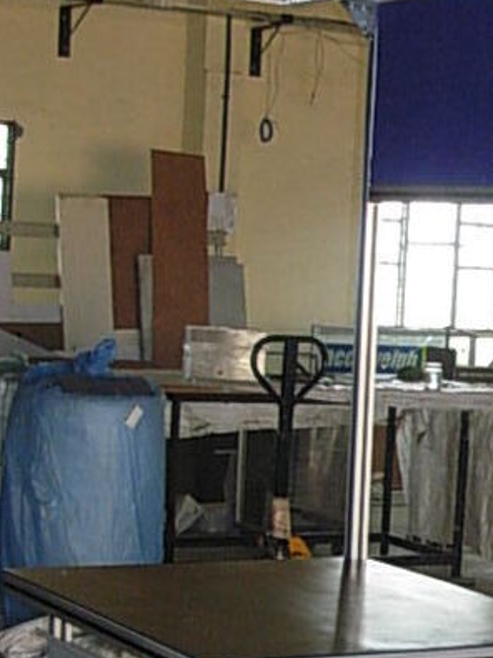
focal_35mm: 114
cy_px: 473
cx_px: 618
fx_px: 2166
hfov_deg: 12.6
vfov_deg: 17.2
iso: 274
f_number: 3.1
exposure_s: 1/78.3
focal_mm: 7.5
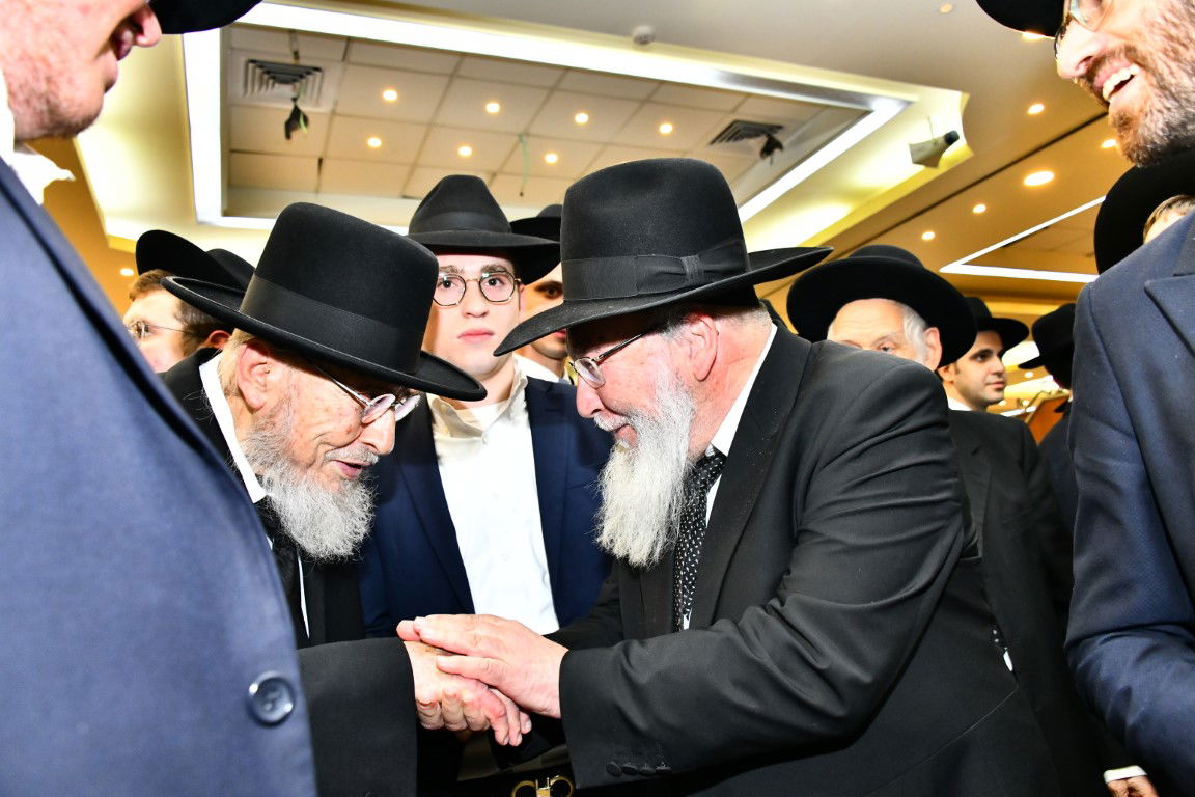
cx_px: 598
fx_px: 929
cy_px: 398
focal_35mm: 28
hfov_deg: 65.5
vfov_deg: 46.4
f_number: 5.6
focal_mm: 28
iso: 2500
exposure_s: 1/125
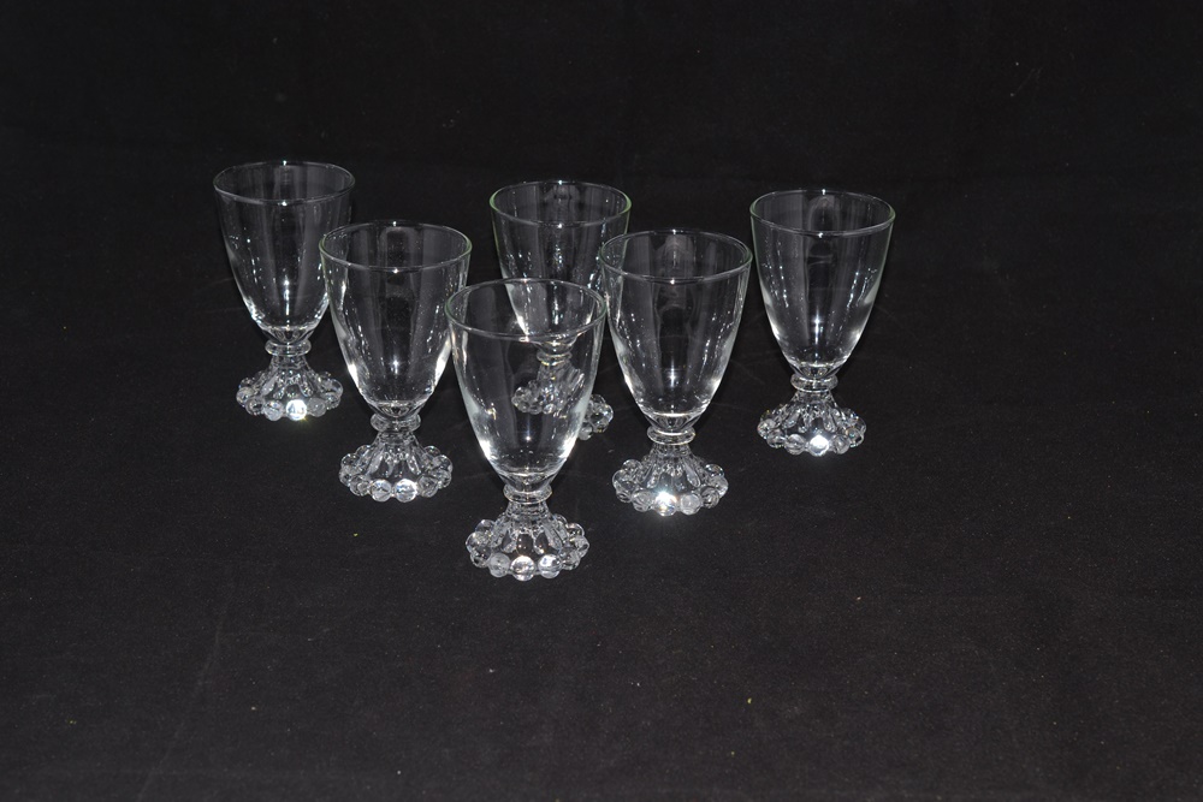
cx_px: 602
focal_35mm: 60
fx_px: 2005
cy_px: 401
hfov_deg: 33.4
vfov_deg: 22.6
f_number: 8
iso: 100
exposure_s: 1/60
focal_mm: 40
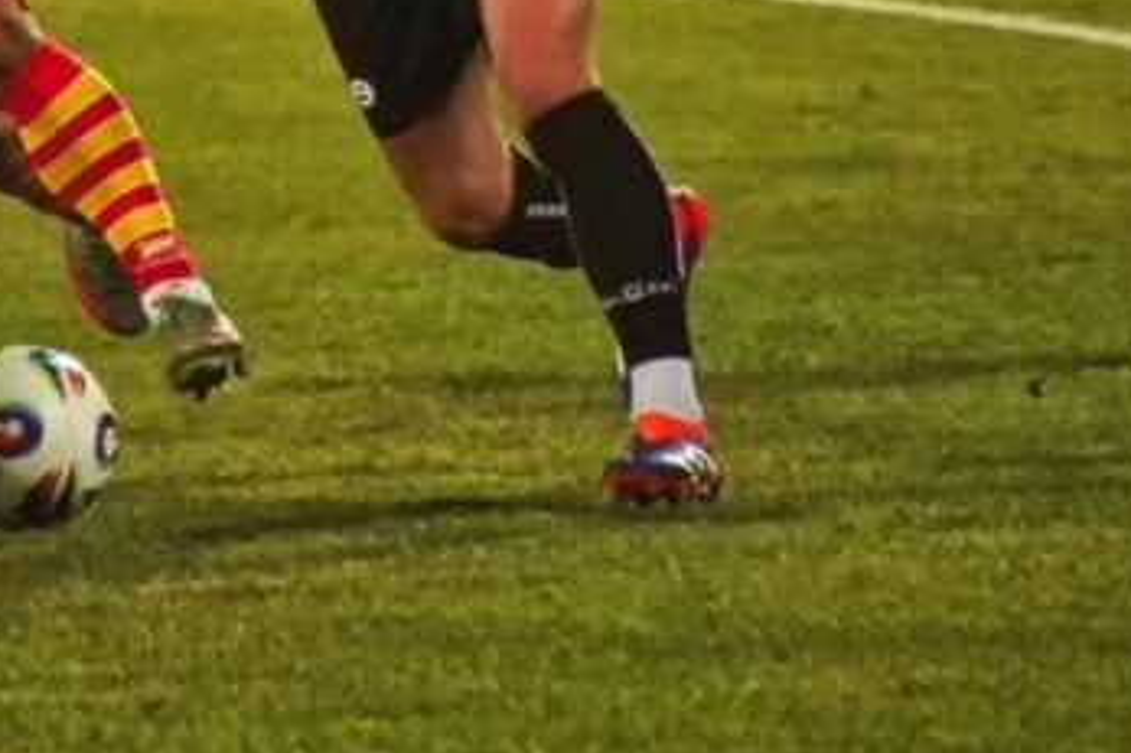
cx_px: 375
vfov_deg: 1.7
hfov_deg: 2.5
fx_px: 25842
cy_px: -230
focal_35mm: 823
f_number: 5.6
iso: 3200
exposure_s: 1/500
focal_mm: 140
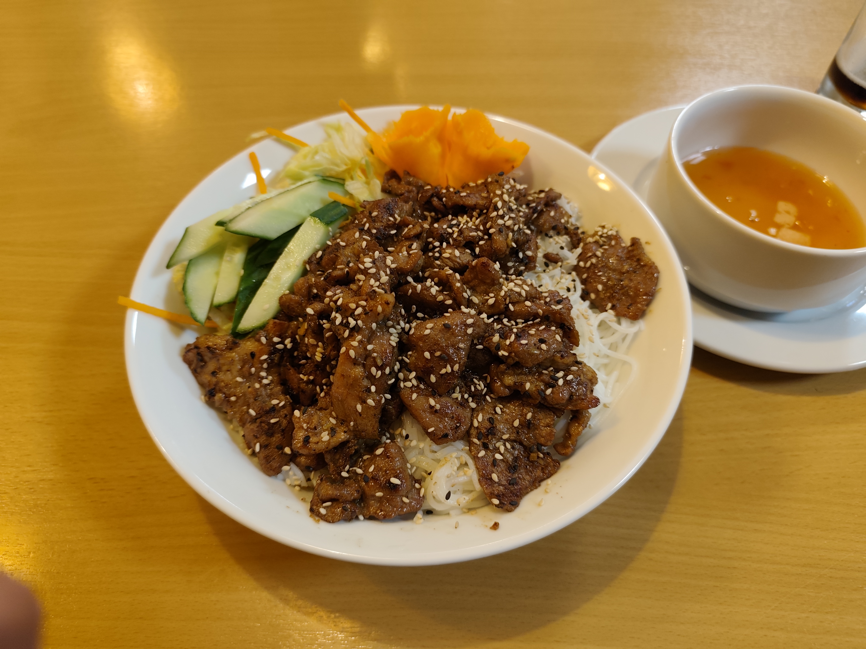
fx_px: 575
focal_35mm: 23
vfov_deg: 58.9
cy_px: 324
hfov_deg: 73.9
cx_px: 433
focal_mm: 6.19
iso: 640
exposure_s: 1/37.8
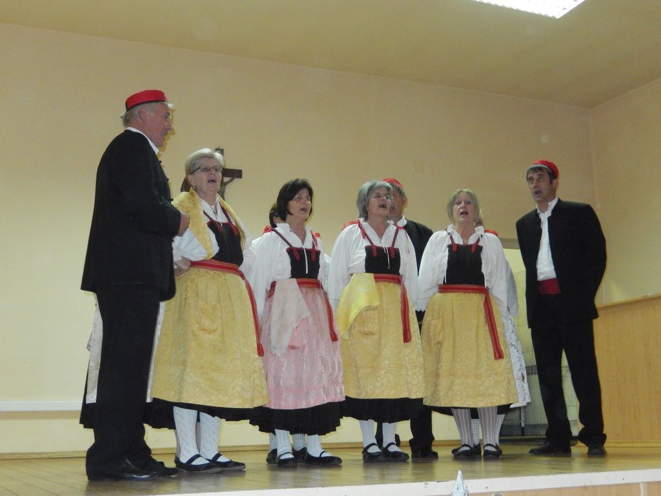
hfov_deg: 37.5
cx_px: 330
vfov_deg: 28.6
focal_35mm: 51
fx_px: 974
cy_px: 248
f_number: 4.5
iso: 720
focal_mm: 9.2
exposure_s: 1/30
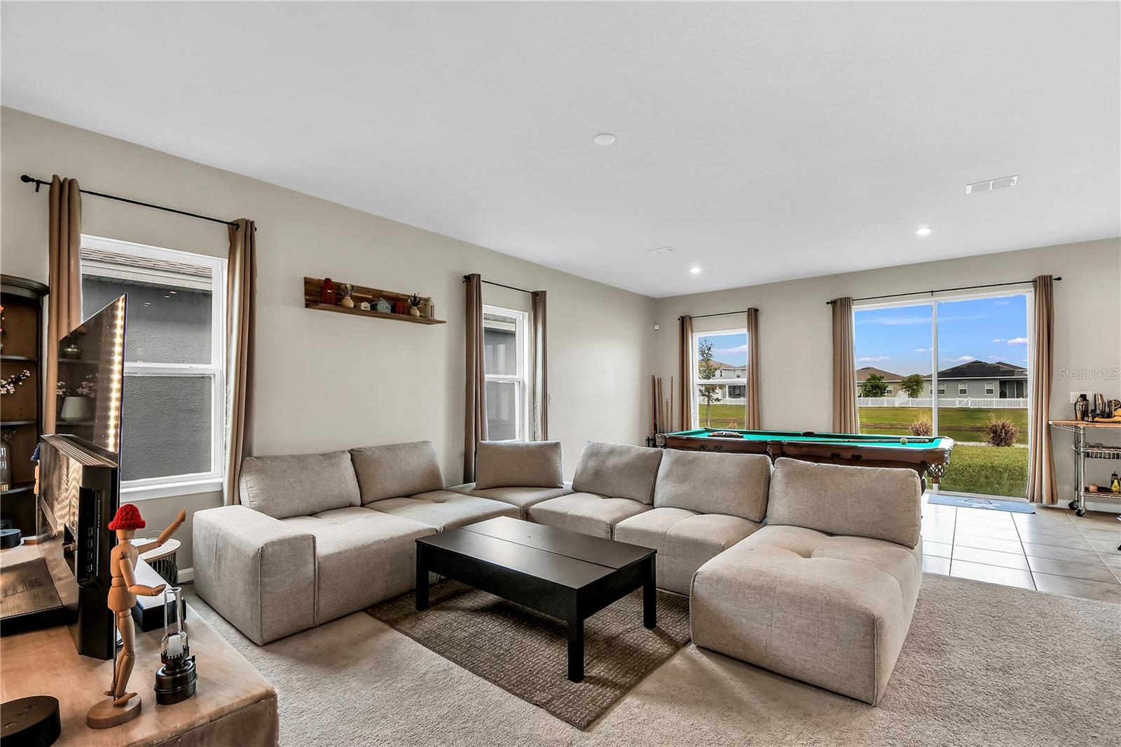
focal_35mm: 15
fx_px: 467
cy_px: 374
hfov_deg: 100.4
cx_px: 560
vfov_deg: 77.3
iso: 100
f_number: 7.1
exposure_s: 1/6
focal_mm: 10
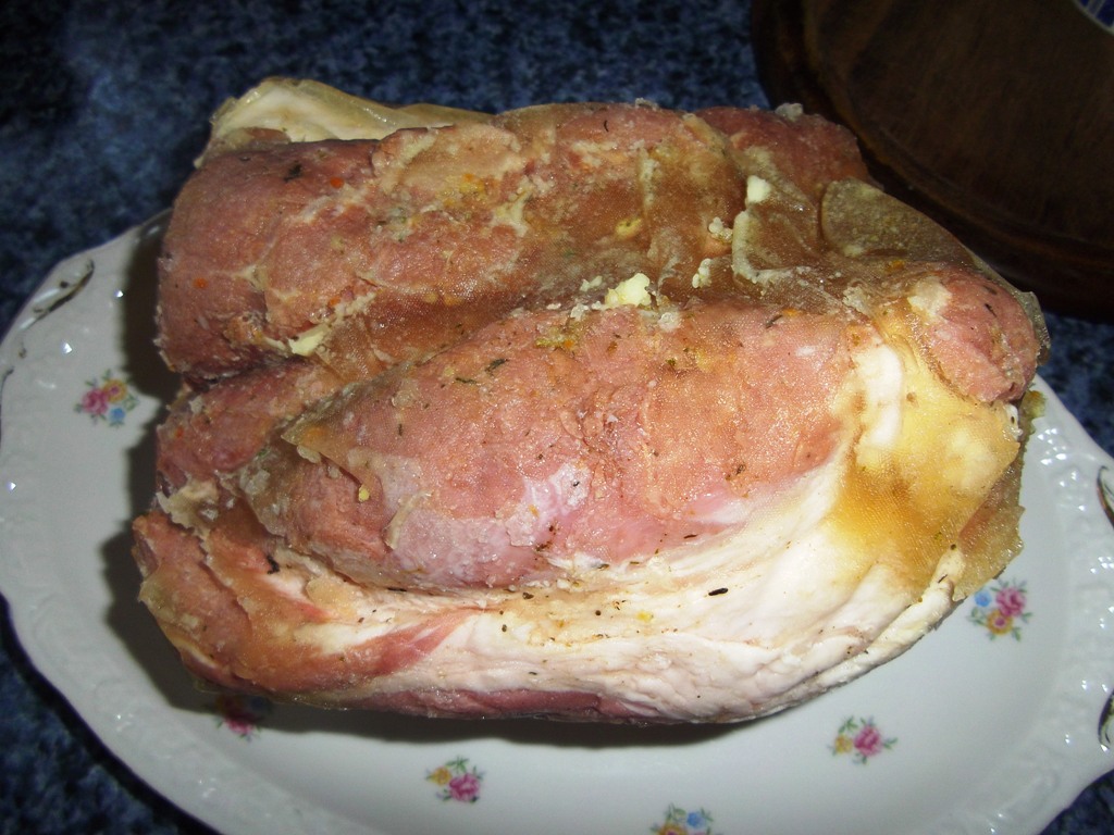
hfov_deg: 65.3
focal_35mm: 27
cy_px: 418
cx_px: 557
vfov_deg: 51.4
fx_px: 869
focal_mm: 4.9
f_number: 3.2
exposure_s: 1/50
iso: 100
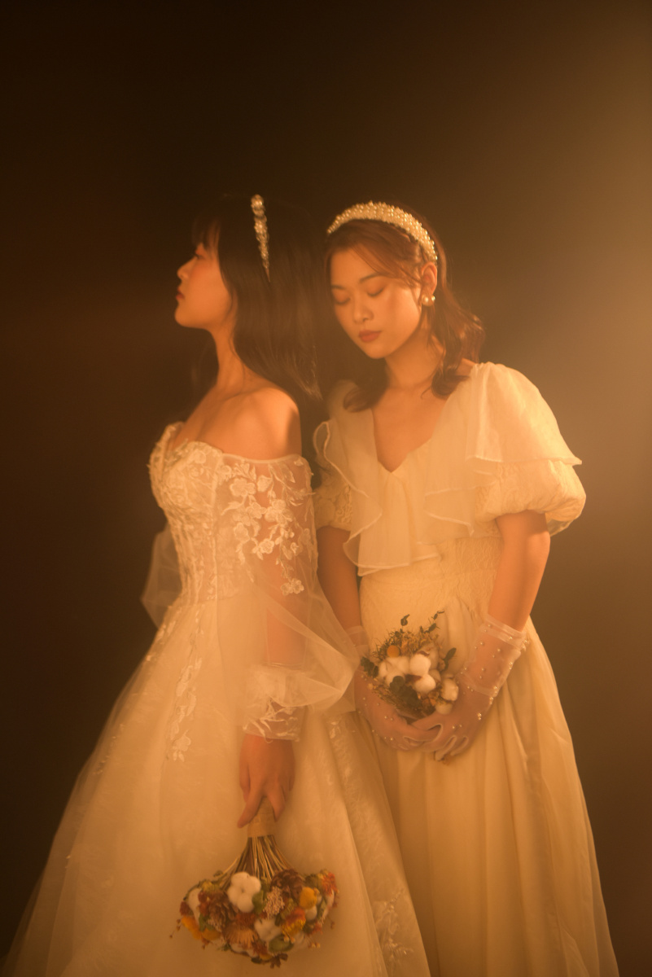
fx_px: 1357
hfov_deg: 27.0
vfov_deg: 39.6
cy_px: 488
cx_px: 326
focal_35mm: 50
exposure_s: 1/50
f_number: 3.2
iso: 320
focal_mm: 50
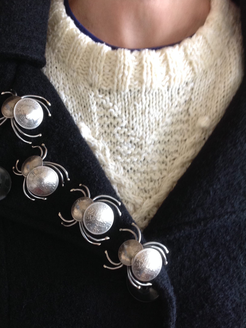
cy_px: 188
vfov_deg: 44.7
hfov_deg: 34.3
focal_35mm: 42
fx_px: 398
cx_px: 100
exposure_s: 1/15
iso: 125
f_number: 2.4
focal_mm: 4.28
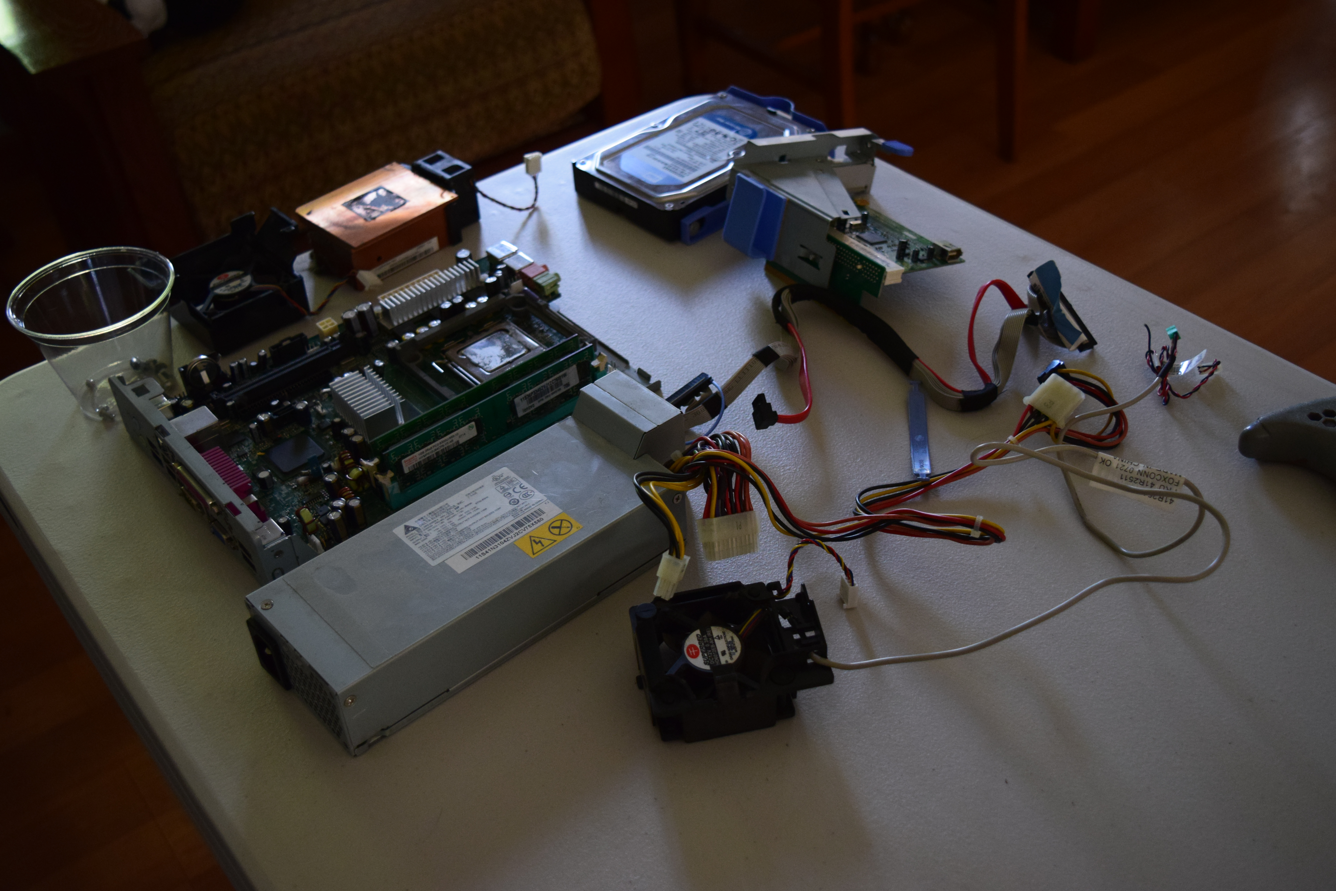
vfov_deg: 34.2
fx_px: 1447
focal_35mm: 39
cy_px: 446
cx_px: 668
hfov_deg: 49.6
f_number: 4
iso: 1600
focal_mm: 26
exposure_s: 1/60
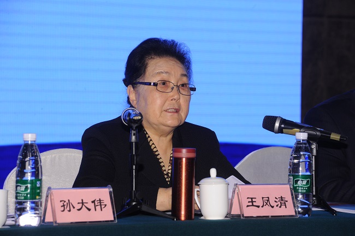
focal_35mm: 200
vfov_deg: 6.9
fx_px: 1970
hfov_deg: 10.3
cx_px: 178
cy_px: 118
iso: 1600
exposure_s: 1/160
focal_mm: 200
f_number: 9
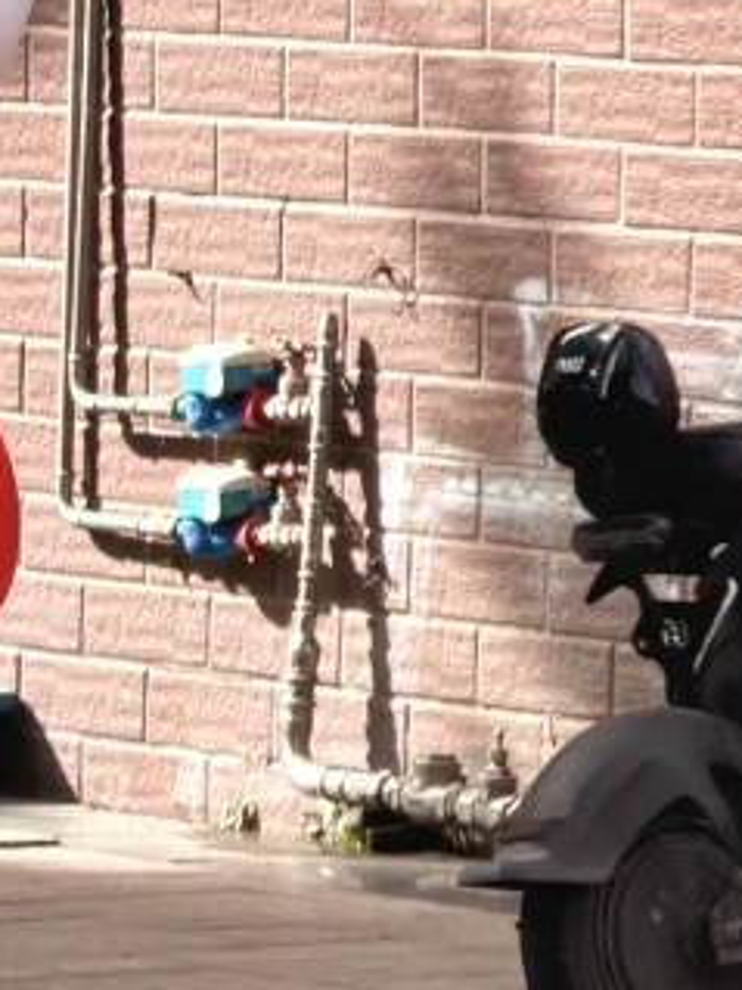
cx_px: -863
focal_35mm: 451
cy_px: 121
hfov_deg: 3.3
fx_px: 12898
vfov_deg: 4.4
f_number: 2.8
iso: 40
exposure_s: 1/407
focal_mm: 16.89
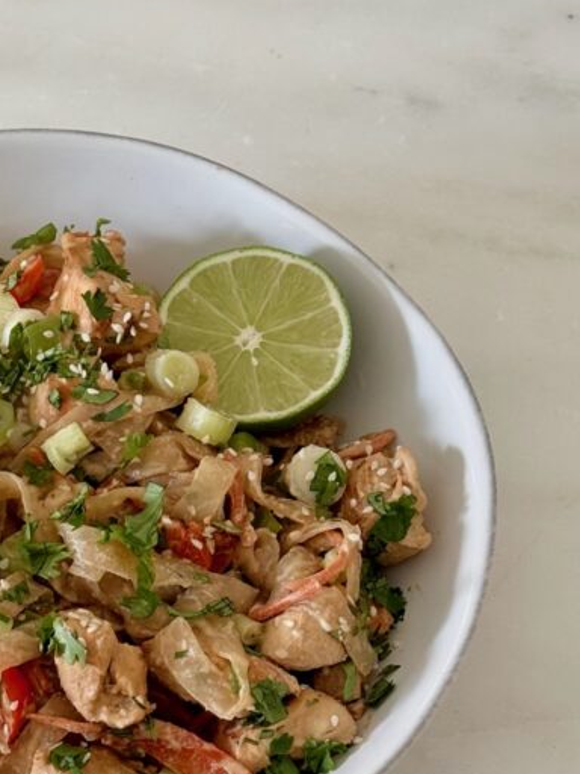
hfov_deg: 15.2
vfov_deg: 20.4
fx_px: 2145
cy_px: 446
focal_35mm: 96
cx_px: 48
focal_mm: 6.76
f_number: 1.78
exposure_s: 1/115
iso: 100
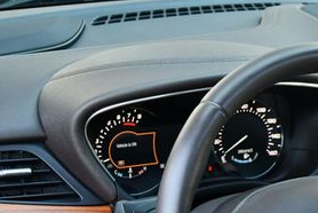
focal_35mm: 92
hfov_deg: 21.2
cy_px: 240
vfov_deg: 14.5
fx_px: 814
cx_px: 337
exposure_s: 1/200
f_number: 3.8
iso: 800
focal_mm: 20
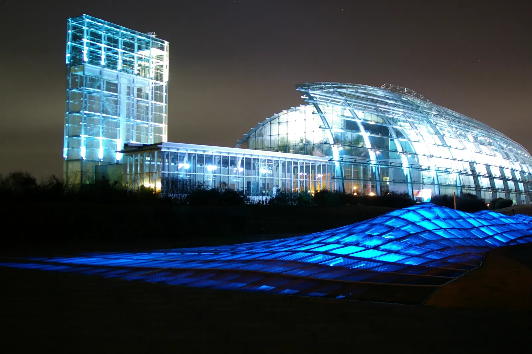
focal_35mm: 42
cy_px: 177
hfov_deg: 46.4
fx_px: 620
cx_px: 266
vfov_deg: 31.8
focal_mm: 28
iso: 200
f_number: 3.8
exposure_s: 20
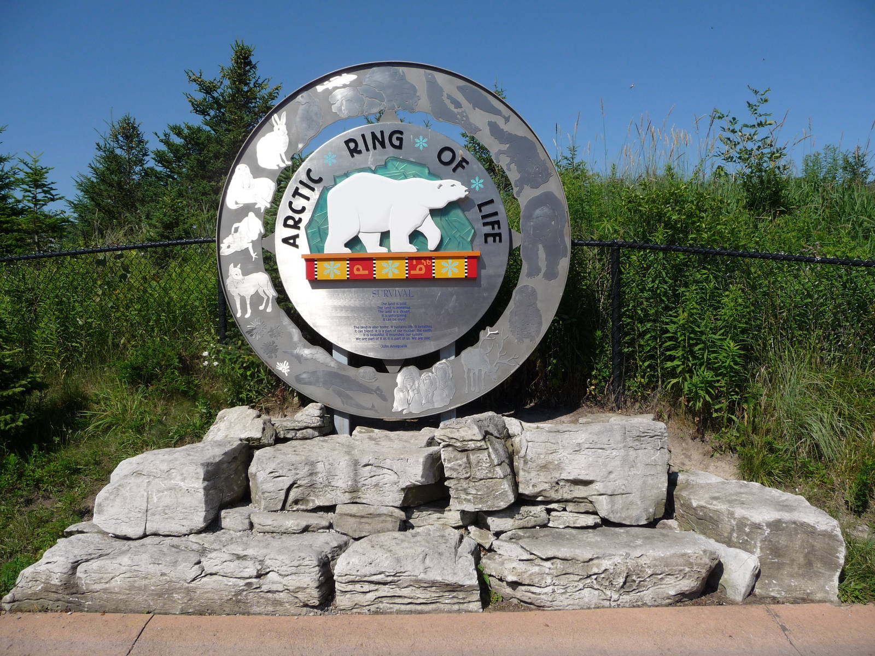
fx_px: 708
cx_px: 438
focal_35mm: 28
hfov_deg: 63.4
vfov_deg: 49.7
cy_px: 328
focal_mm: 4.7
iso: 100
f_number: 8
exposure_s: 1/320
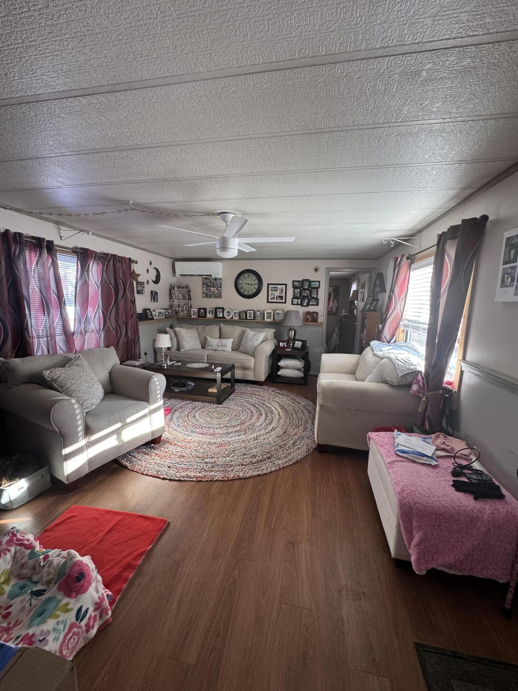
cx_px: 259
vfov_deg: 102.1
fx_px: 279
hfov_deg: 85.7
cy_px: 346
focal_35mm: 14
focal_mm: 2.22
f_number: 2.2
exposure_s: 1/99
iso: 200
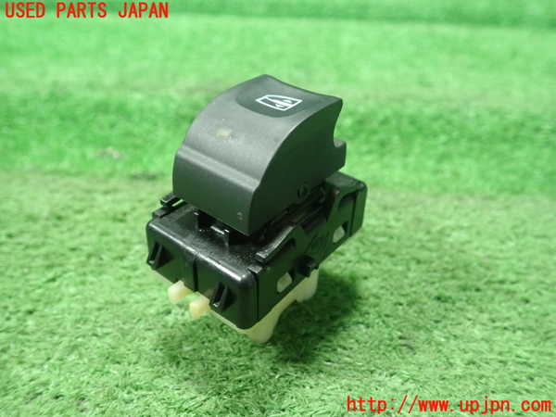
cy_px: 208
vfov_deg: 46.8
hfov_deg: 60.0
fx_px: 482
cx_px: 278
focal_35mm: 30
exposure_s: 1/125
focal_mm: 5.5
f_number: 2.3
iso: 800
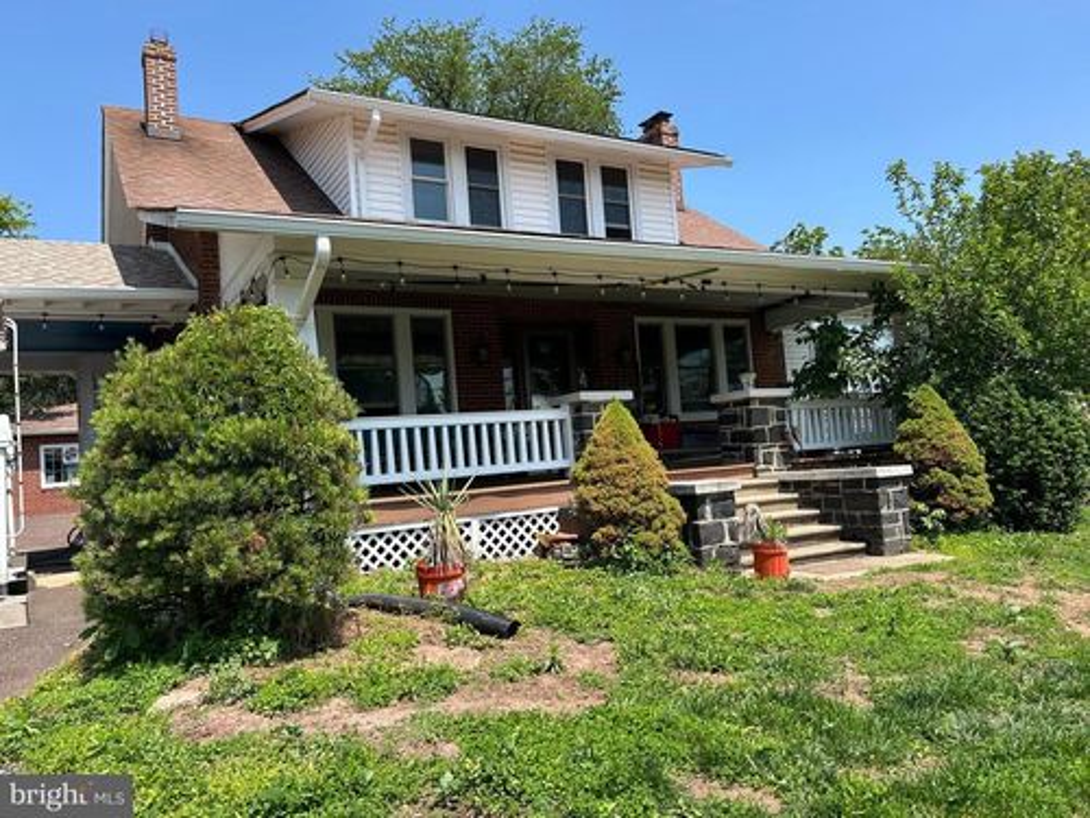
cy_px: 409
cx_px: 545
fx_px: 819
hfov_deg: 67.3
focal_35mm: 26
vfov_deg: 53.1
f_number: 1.5
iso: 50
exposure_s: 1/2299
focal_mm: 5.7
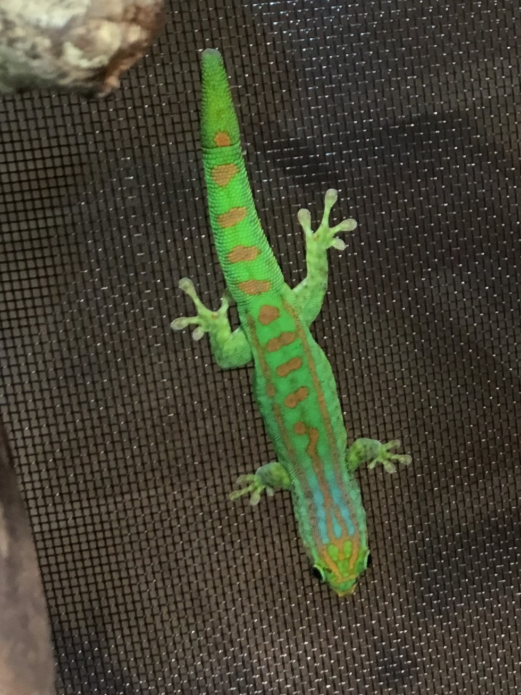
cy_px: 348
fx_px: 582
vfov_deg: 61.7
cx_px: 260
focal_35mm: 29
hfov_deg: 48.2
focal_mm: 4.15
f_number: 2.2
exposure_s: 1/33
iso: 125
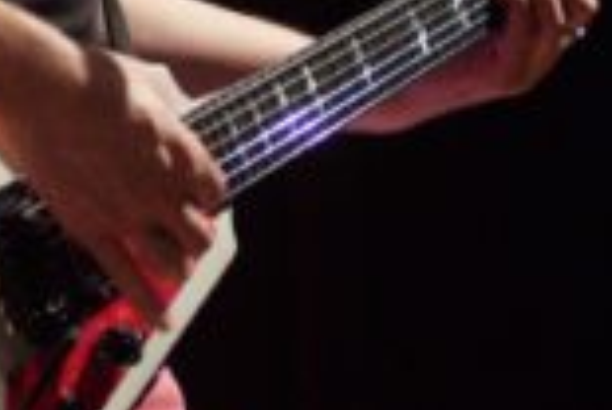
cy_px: 217
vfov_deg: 4.7
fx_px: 5008
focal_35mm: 294
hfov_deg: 7.0
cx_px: 168
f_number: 4
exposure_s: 1/60
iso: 3200
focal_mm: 70
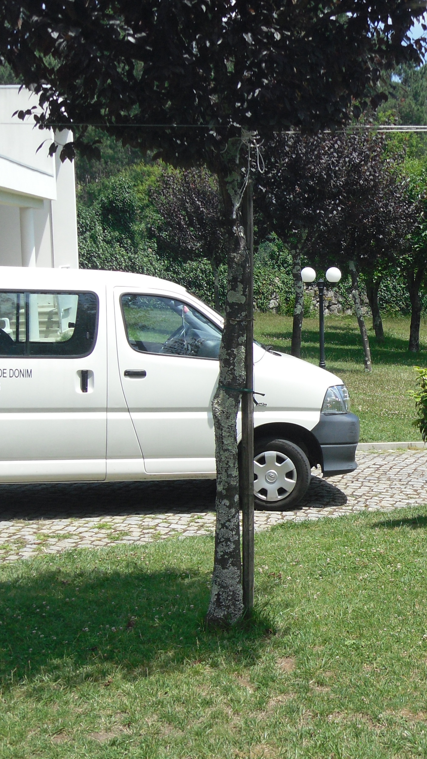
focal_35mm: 64
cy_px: 409
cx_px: 401
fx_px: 1288
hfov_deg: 18.5
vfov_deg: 32.8
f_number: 8.2
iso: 80
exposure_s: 1/133
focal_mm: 6.3
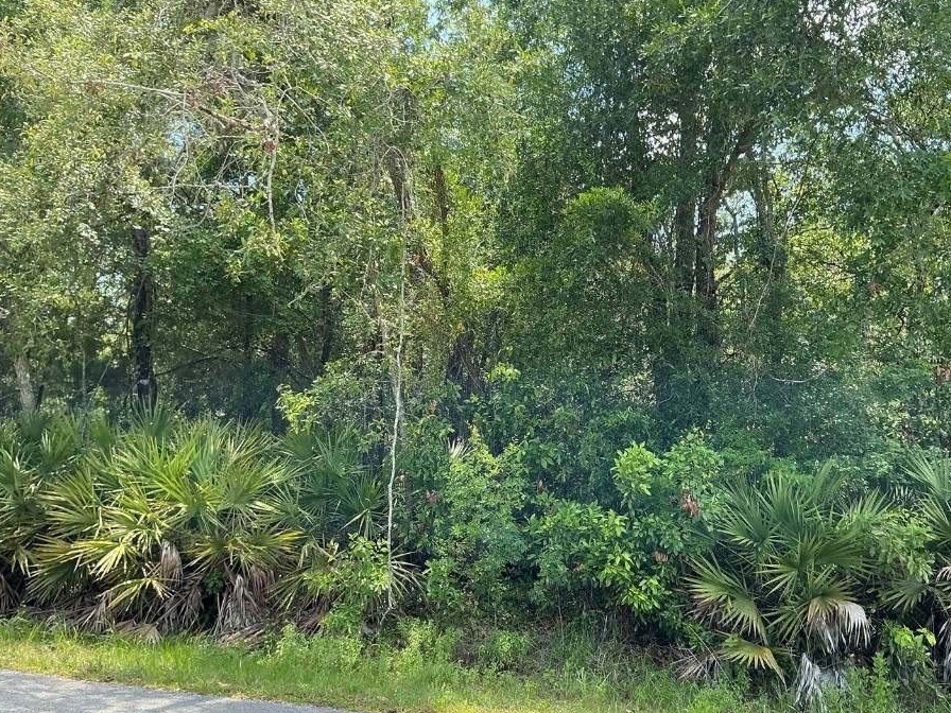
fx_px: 879
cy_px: 402
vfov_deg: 44.1
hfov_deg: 56.7
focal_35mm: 32
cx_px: 533
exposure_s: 1/190
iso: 25
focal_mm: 3
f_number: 1.8
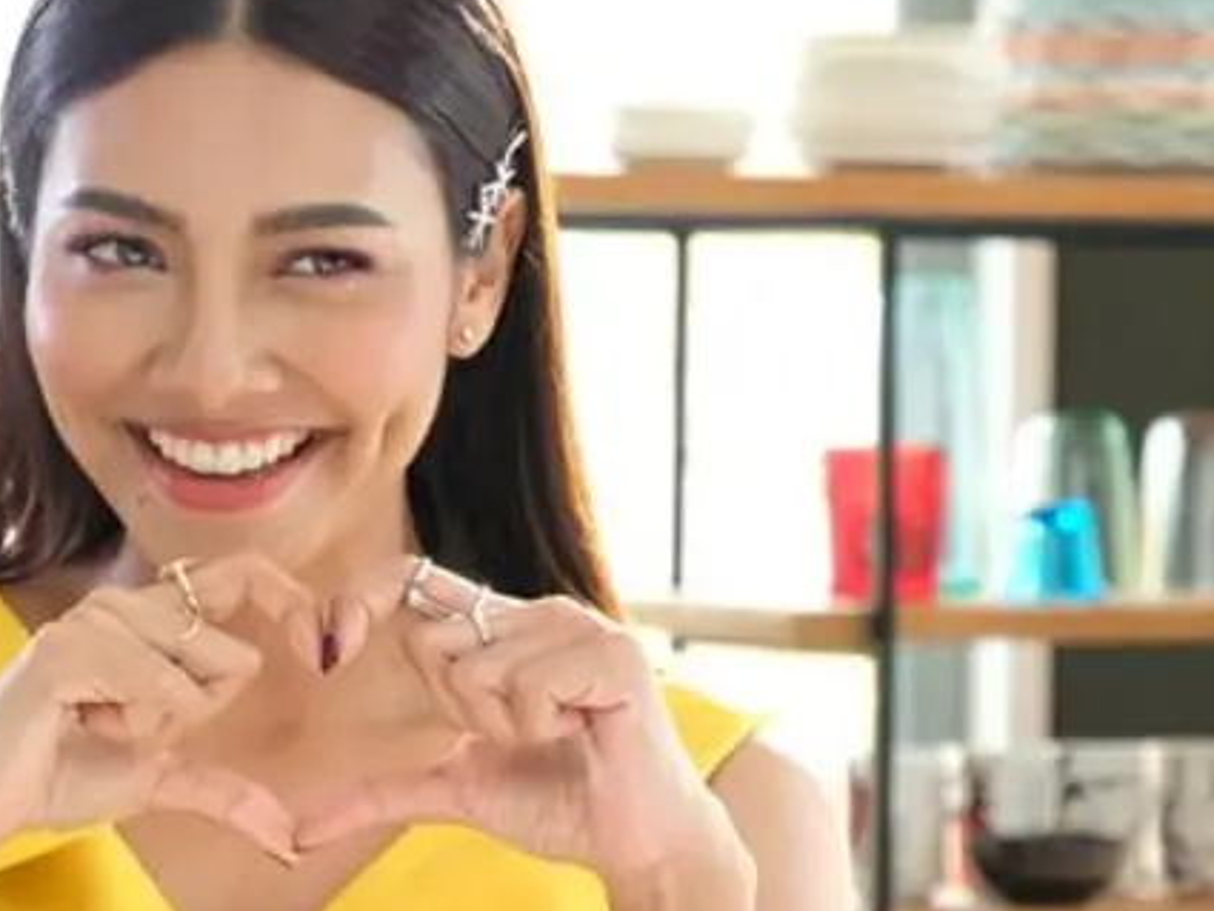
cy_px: 584
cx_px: 271
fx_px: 6490
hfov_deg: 10.7
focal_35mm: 185
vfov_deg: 8.0
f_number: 5.3
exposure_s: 1/800
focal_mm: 70.2
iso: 6400
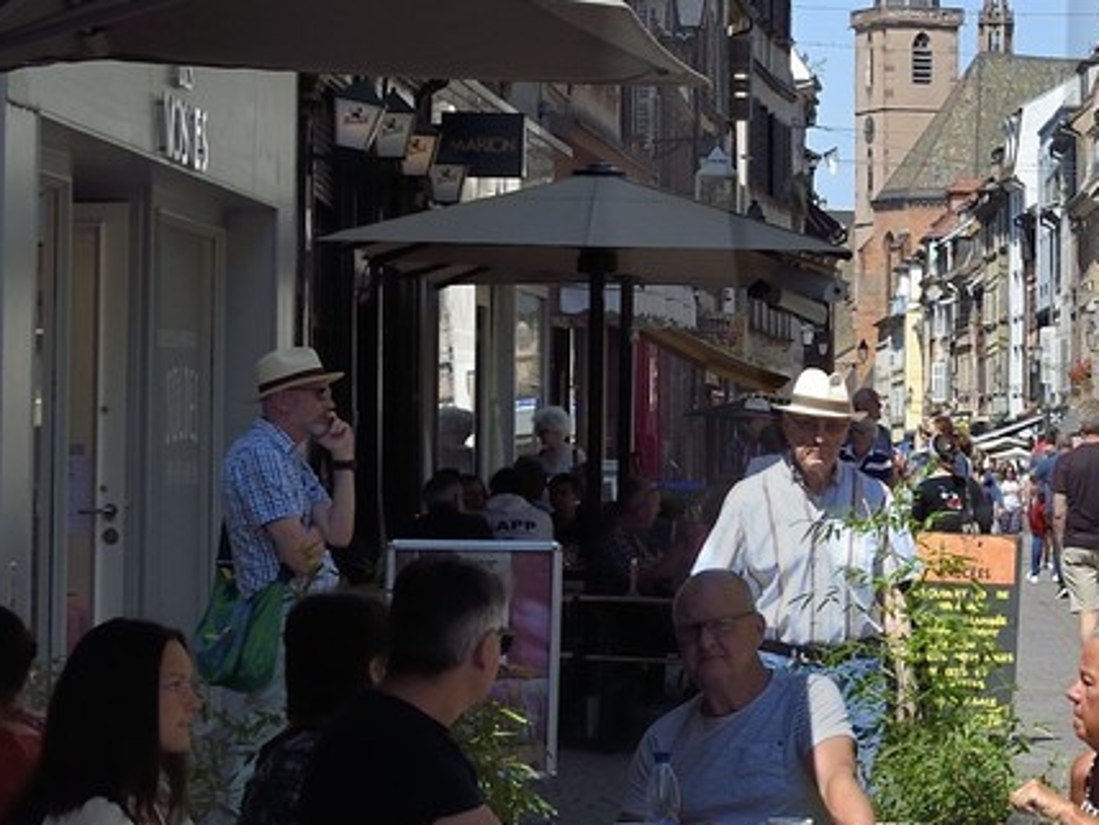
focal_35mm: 158
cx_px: 1669
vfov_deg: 9.4
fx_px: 5016
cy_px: 116
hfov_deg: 11.9
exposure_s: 1/250
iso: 200
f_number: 14
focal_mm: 44
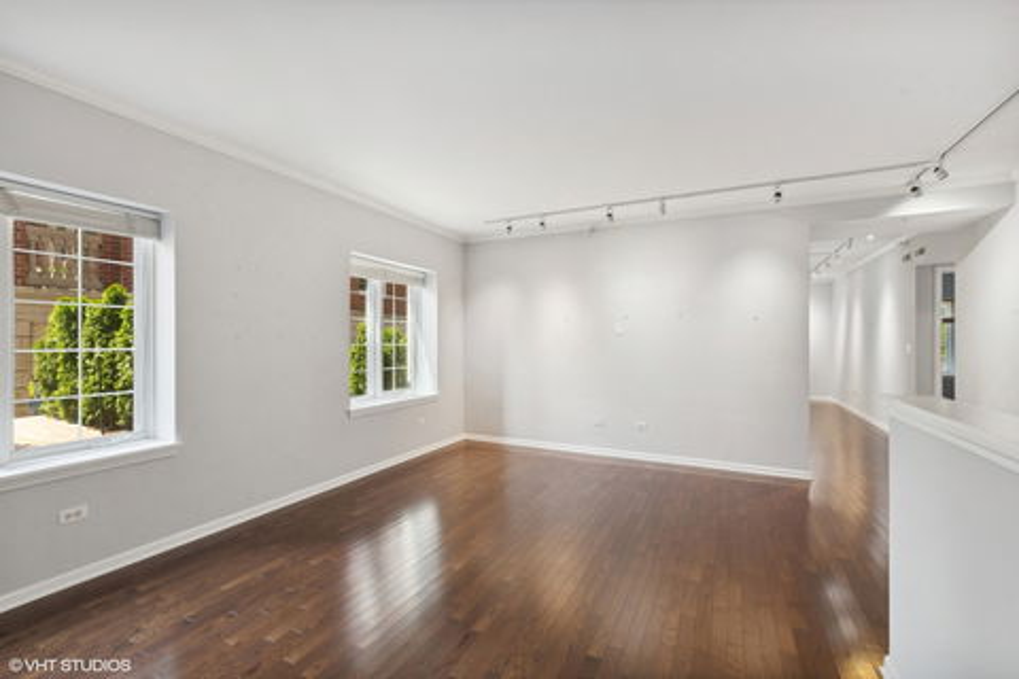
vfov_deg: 77.3
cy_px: 340
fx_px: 425
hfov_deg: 100.4
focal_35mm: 15
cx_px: 510
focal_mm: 10
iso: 200
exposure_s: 1/13
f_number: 10
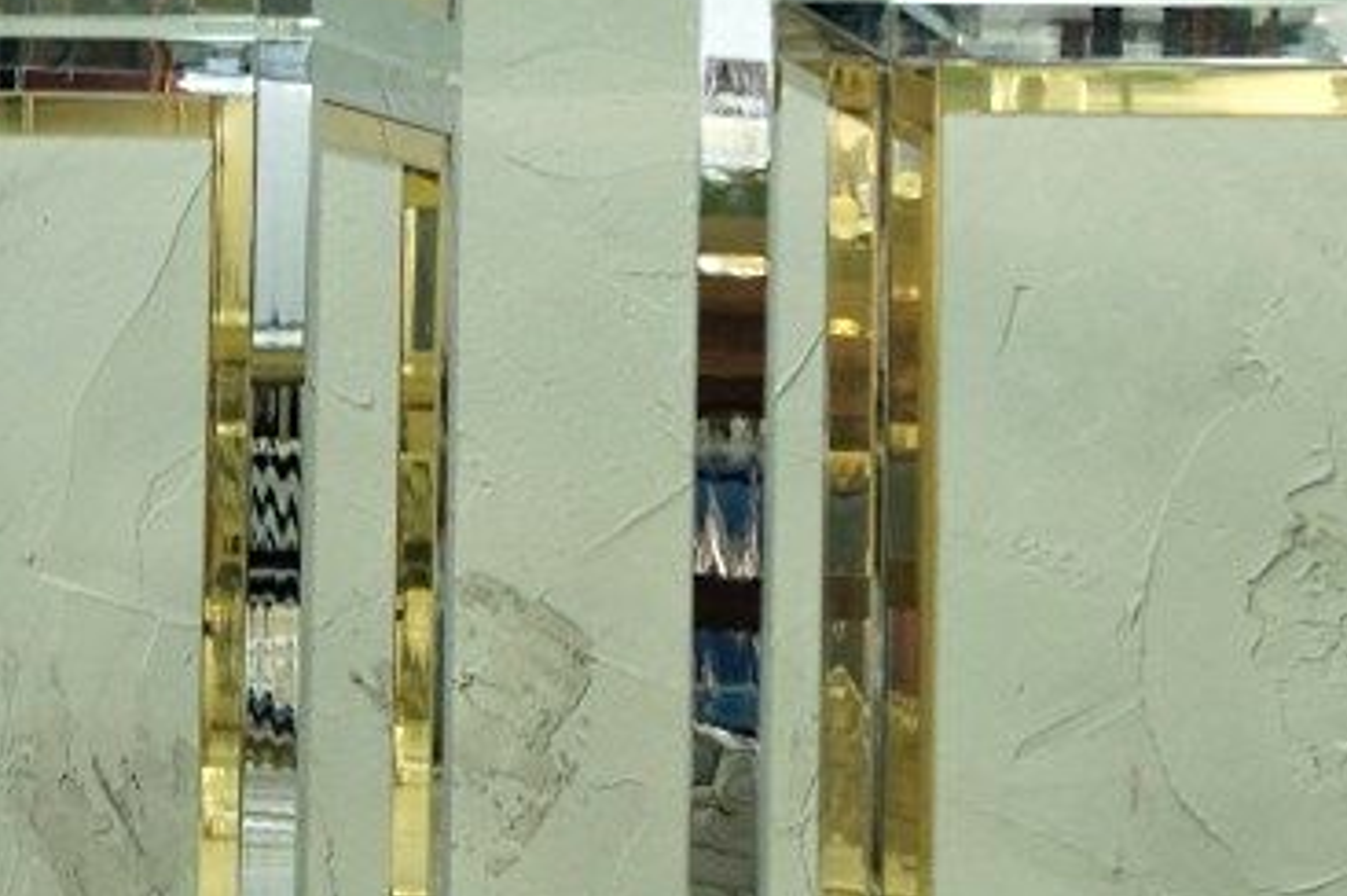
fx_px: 6680
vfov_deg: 7.6
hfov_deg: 11.5
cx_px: 587
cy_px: 59
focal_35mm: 179
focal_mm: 35
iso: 400
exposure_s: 1/8
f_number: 7.1
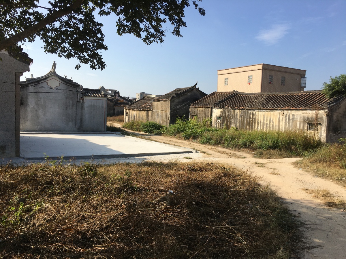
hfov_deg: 61.7
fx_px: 290
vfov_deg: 48.2
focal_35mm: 29
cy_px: 130
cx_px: 173
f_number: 2.2
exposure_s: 1/1374
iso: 25
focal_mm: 4.15
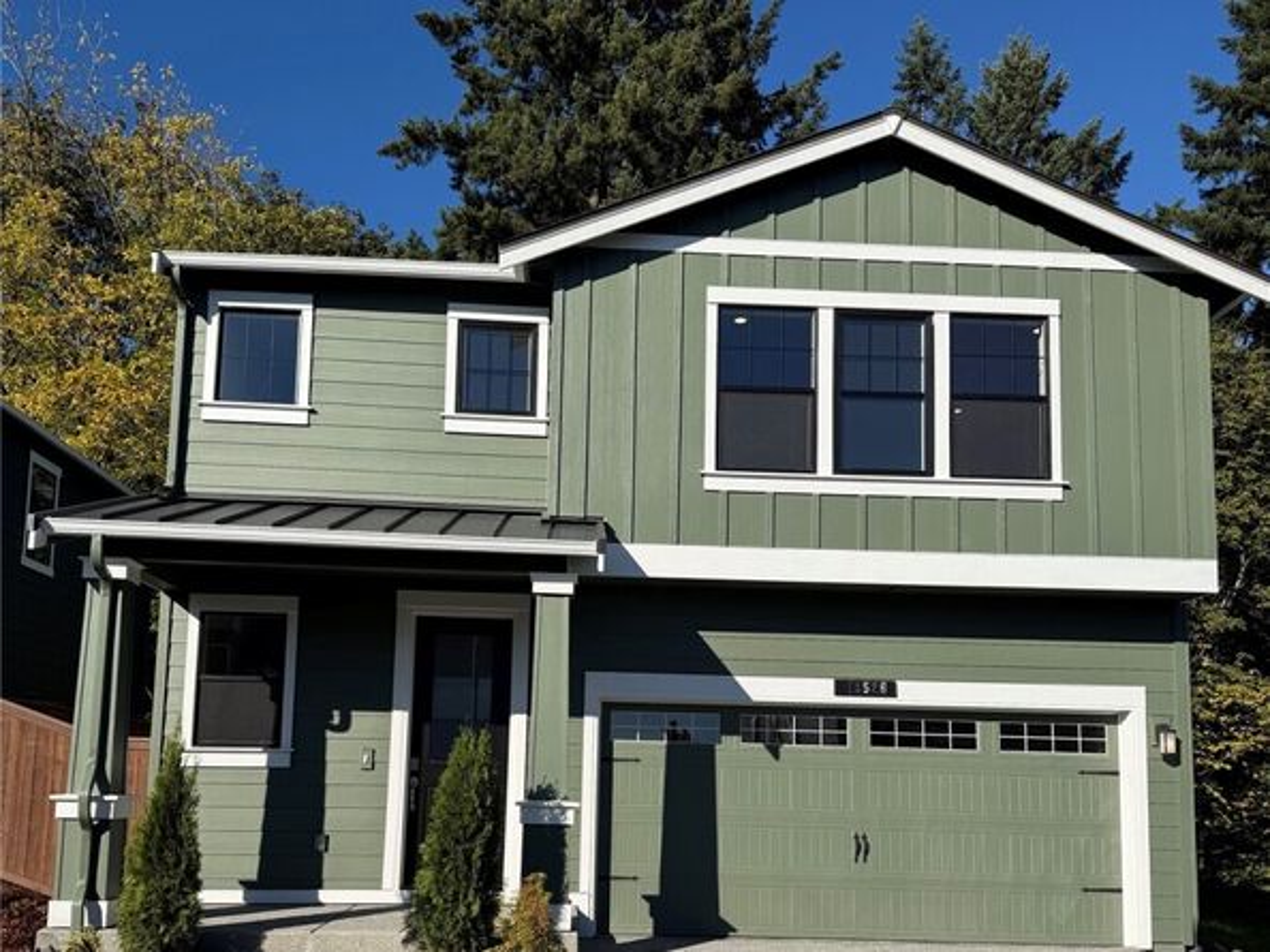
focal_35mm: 24
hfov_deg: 71.6
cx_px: 635
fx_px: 880
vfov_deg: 56.8
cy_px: 476
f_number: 1.78
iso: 80
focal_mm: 6.76
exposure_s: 1/6173
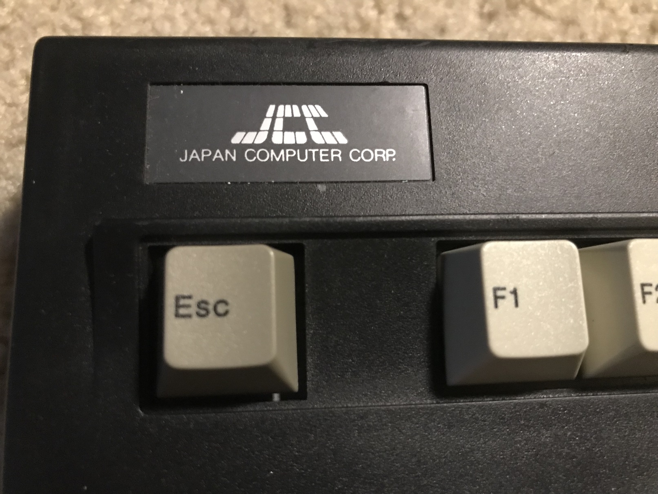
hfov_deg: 63.4
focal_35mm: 28
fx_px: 532
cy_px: 247
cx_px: 329
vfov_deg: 49.8
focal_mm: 3.99
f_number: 1.8
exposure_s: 1/4
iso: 100
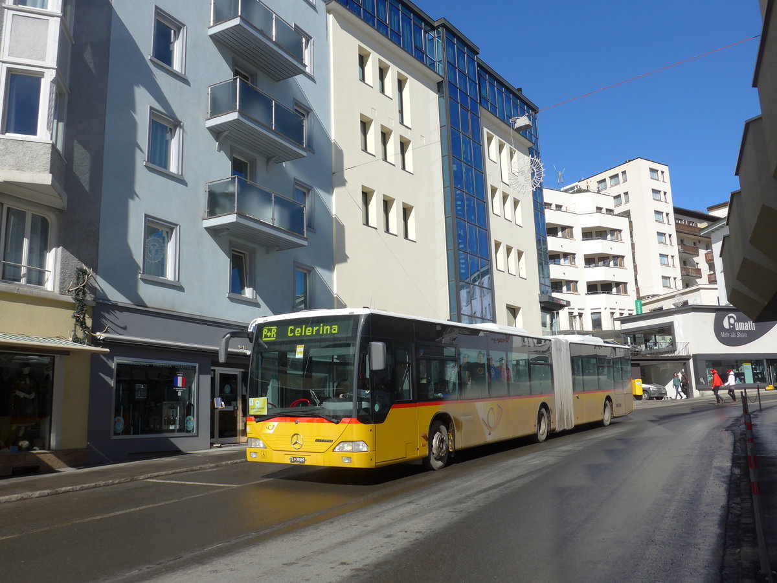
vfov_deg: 48.2
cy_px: 292
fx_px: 651
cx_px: 388
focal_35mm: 29
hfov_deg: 61.7
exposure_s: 1/1600
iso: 80
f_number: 3.2
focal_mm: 6
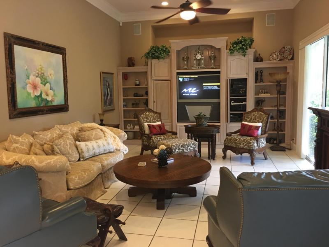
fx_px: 276
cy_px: 124
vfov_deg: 48.2
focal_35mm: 29
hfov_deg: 61.7
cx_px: 164
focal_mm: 4.15
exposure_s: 1/15
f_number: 2.2
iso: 80
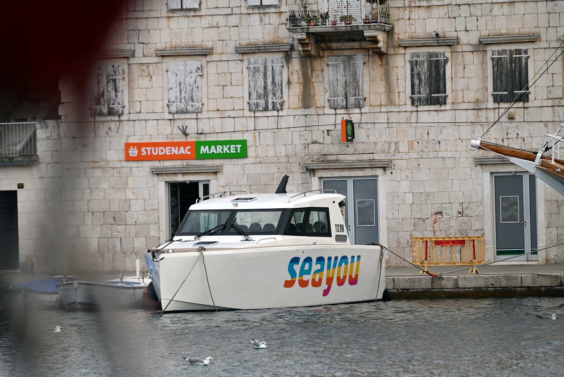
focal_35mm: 270
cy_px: 188
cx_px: 282
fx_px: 4231
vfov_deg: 5.1
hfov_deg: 7.6
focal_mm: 270
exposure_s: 1/1000
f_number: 5.6
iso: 220
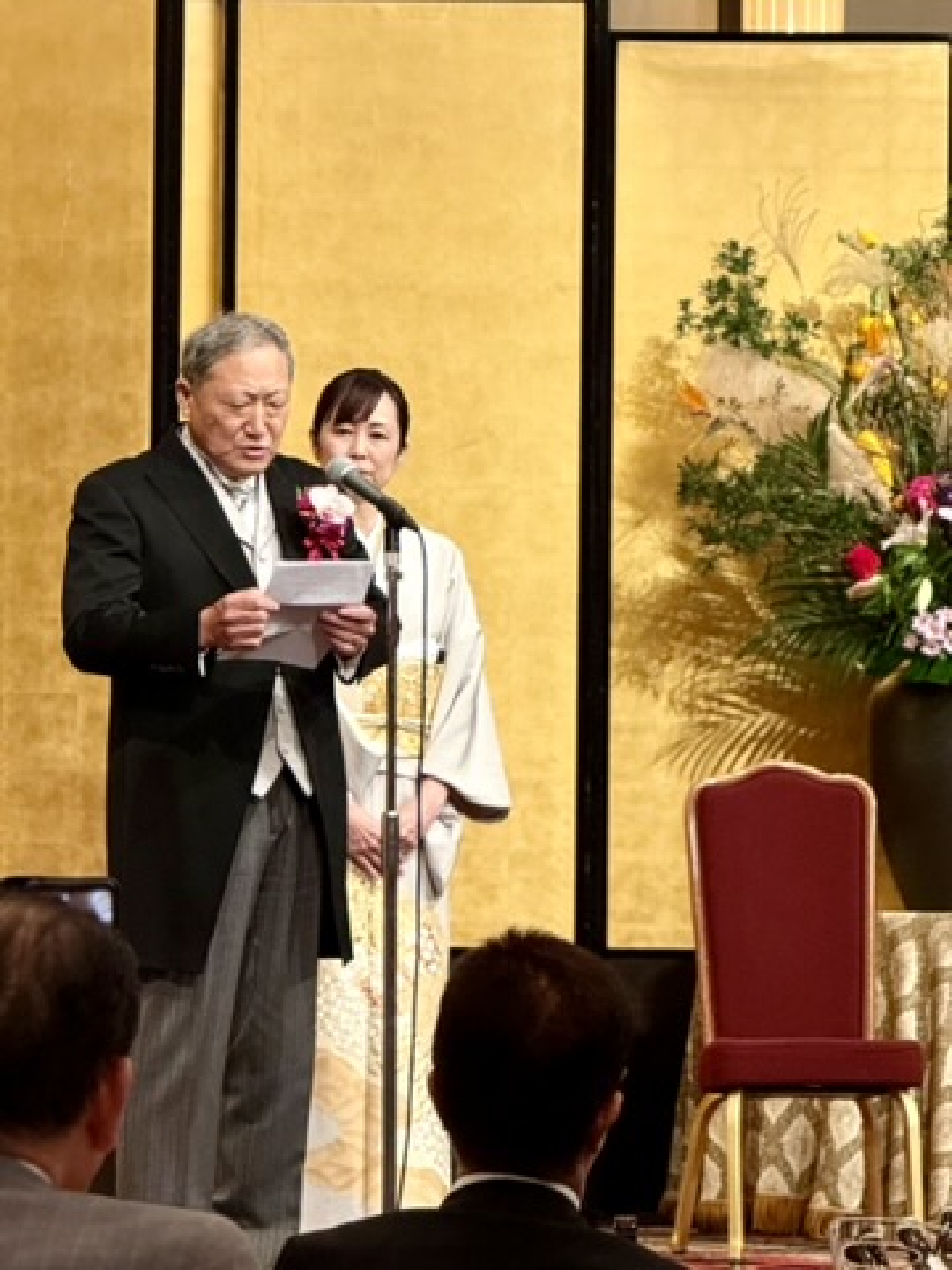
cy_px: 635
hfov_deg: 12.3
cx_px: 476
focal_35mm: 120
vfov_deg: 16.4
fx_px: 4400
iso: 160
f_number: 2.8
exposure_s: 1/120
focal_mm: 15.66
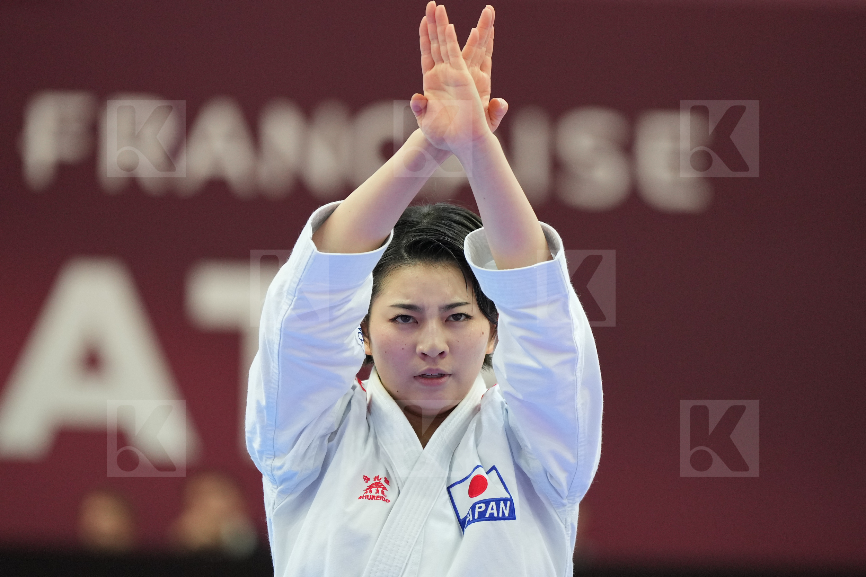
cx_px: 433
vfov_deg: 4.6
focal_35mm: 300
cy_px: 288
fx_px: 7215
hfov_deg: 6.9
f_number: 2.8
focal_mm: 200
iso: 2500
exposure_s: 1/1000
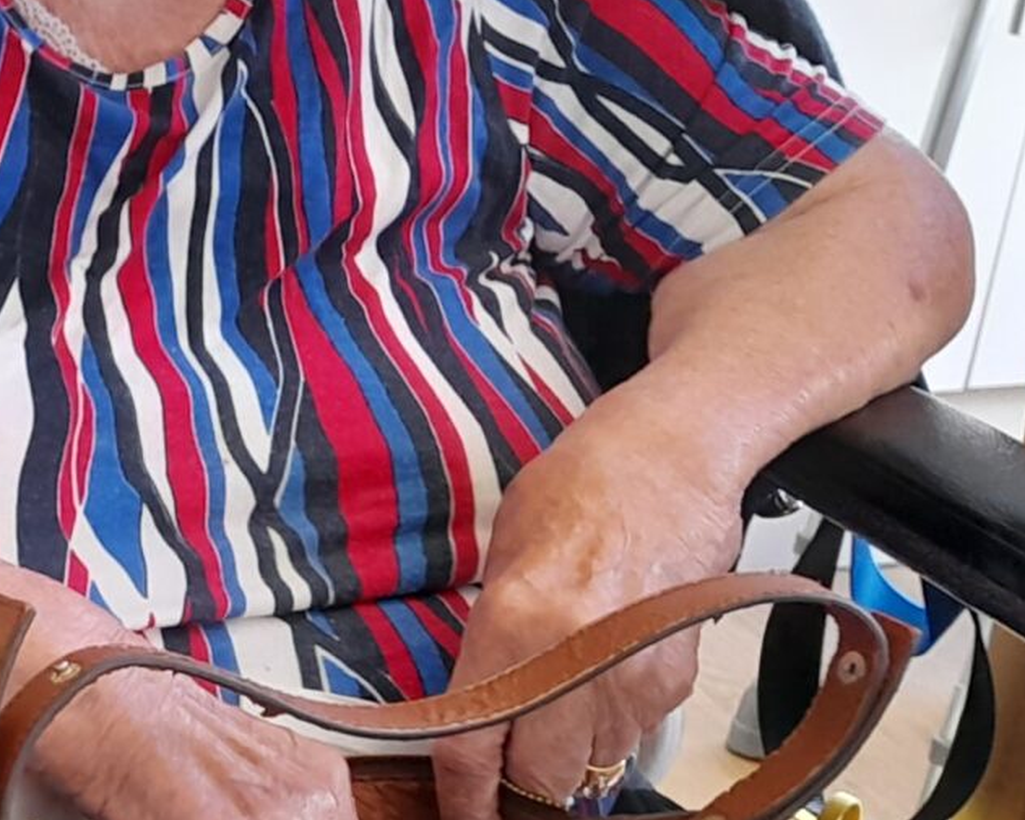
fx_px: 3004
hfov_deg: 16.8
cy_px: 409
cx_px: -676
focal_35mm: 99
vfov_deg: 15.6
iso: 64
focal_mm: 4.6
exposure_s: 1/50
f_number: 2
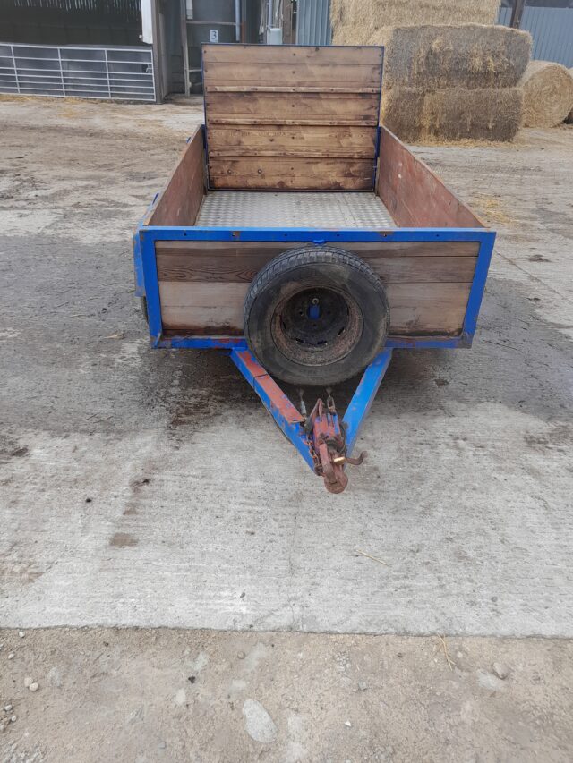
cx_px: 286
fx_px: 596
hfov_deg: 51.4
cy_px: 382
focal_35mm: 27
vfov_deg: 65.3
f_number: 1.8
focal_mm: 4
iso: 40
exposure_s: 1/158
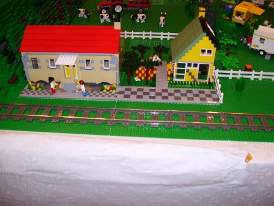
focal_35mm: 36
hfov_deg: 51.4
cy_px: 103
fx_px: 285
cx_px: 137
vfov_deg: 39.7
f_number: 2.7
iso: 80
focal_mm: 6
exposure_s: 1/60
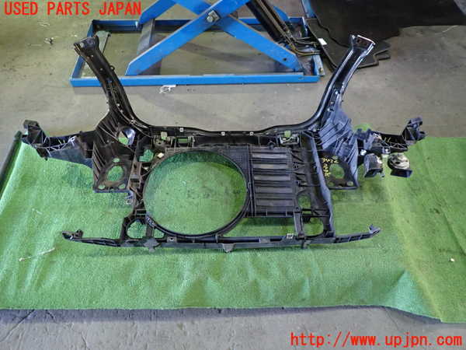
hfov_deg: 69.4
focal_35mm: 25
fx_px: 337
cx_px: 233
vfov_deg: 54.9
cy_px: 175
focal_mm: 4.5
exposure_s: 1/30
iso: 640
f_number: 2
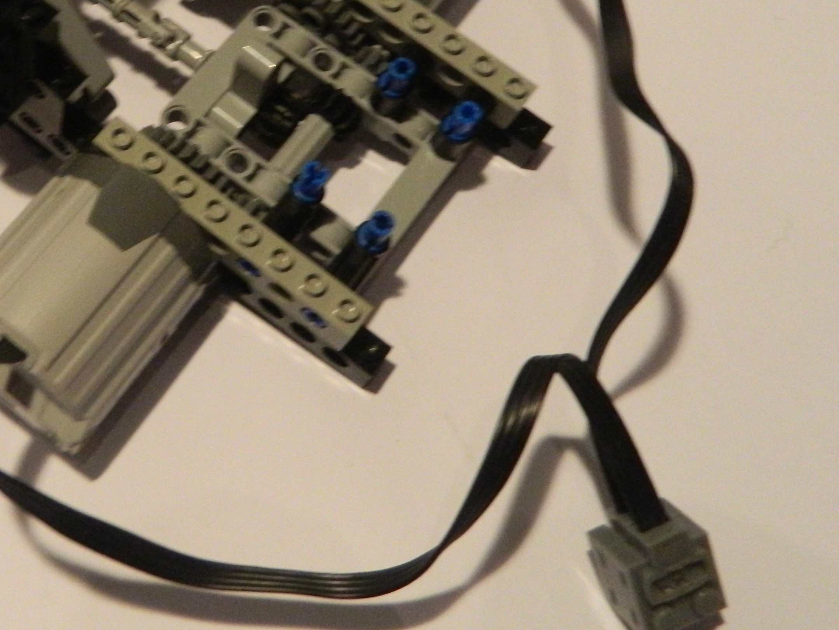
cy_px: 134
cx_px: 131
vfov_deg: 28.5
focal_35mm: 50
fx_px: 1212
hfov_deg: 36.5
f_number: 3.1
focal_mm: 4.5
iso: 400
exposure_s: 1/60
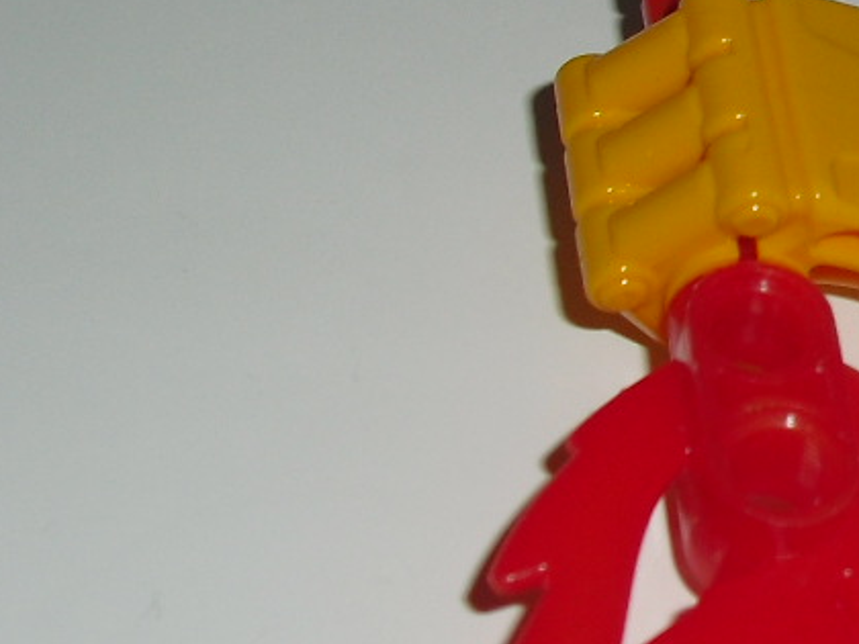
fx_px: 3400
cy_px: 72
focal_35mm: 137
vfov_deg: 10.8
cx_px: 1458
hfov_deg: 13.2
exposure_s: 1/60
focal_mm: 6.3
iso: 64
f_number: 3.1
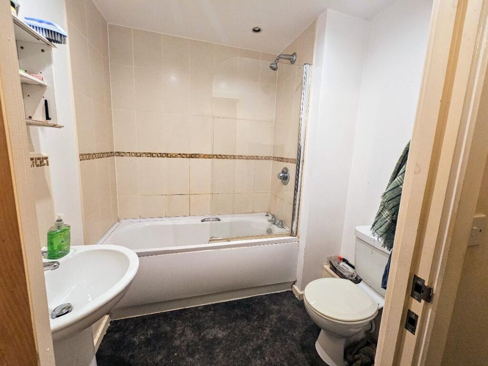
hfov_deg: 106.2
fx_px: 183
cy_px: 183
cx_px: 244
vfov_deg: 89.9
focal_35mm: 13
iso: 320
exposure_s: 1/50
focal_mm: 2.2
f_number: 2.2
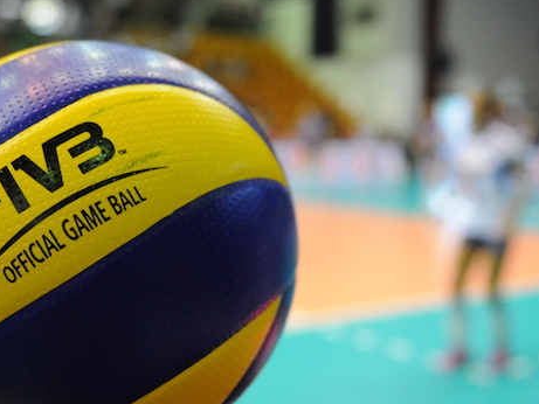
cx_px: 295
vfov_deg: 26.1
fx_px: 872
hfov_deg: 34.3
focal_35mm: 56
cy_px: 185
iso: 3200
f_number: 2.8
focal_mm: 28
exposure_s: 1/400
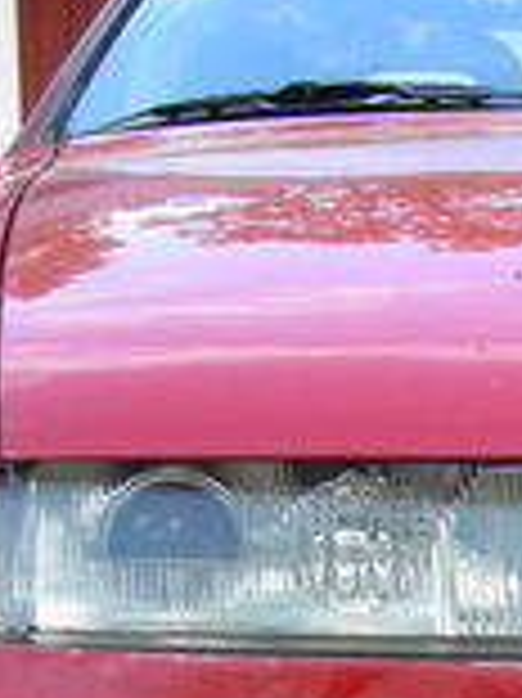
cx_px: 994
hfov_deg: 9.4
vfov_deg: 12.7
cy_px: 1013
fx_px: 3000
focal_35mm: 149
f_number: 3.8
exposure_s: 1/101
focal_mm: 7.5
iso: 64
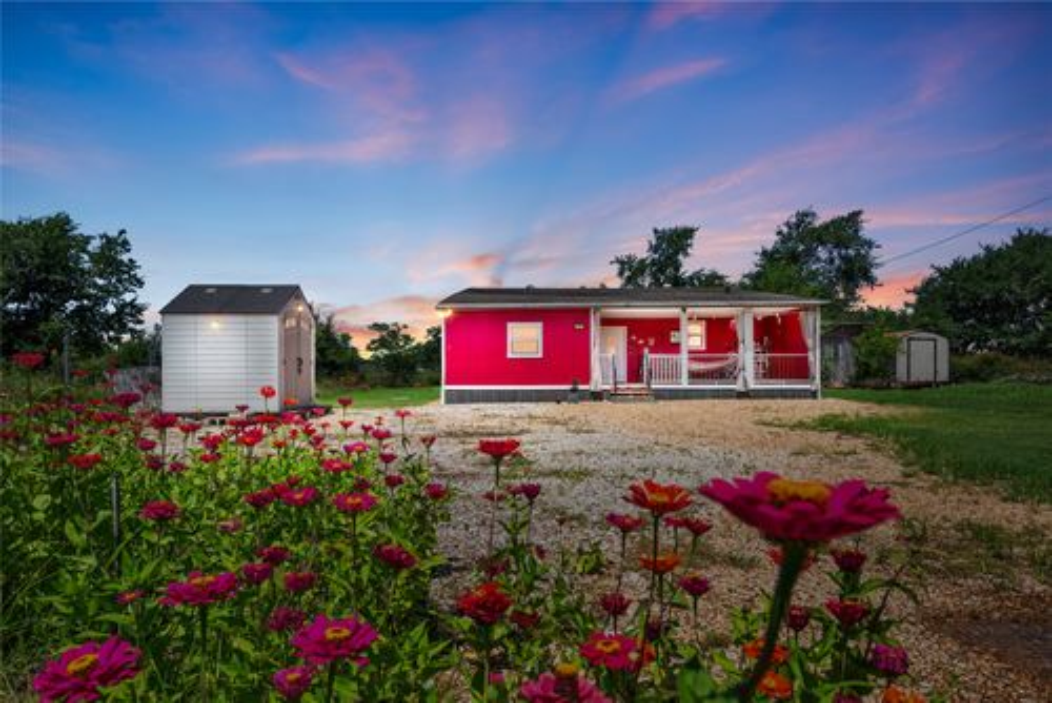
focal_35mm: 20
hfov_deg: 82.5
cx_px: 526
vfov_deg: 60.8
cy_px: 352
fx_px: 599
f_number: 8
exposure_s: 1/500
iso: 100
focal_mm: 20.5
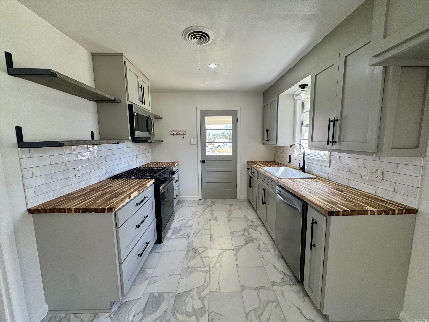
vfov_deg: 85.7
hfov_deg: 102.1
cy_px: 161
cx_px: 214
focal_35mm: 14
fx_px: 174
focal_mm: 2.22
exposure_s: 1/120
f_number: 2.2
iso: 80
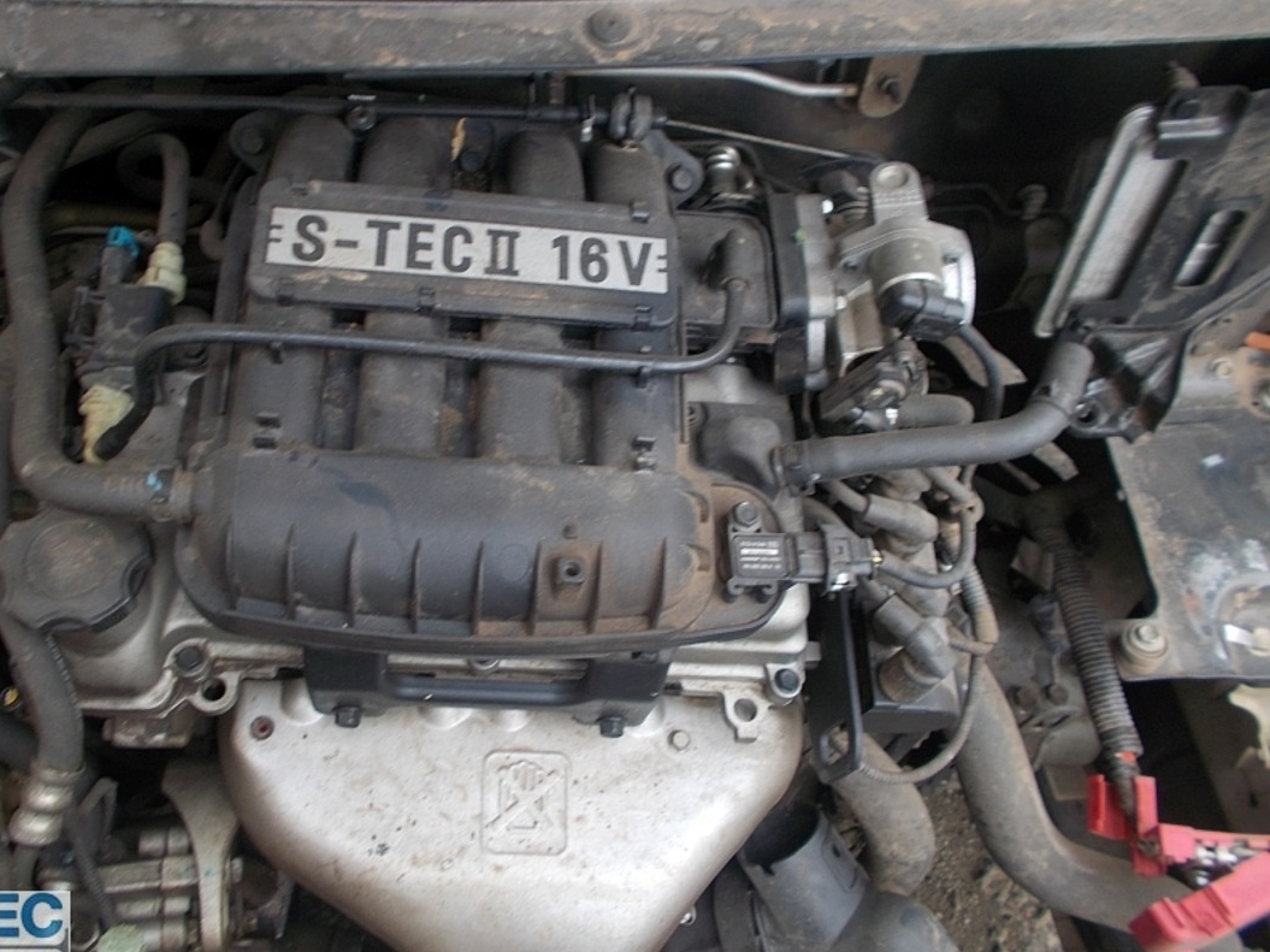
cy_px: 450
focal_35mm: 30
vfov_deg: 46.8
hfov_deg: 59.8
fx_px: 1101
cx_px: 572
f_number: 3.2
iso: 80
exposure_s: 1/50
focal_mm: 4.6
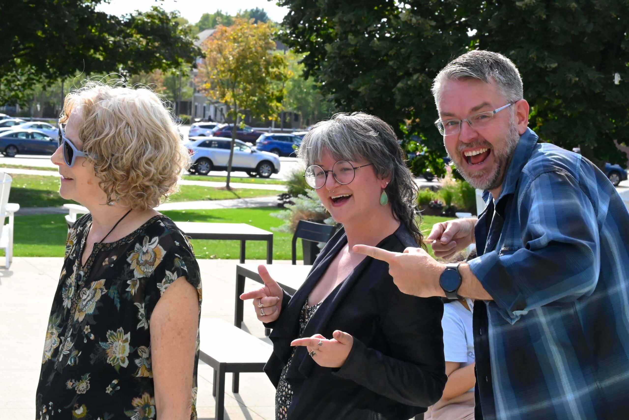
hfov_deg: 24.8
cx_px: 314
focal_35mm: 82
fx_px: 1433
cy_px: 210
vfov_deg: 16.7
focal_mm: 55
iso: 6400
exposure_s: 1/2500
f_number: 11
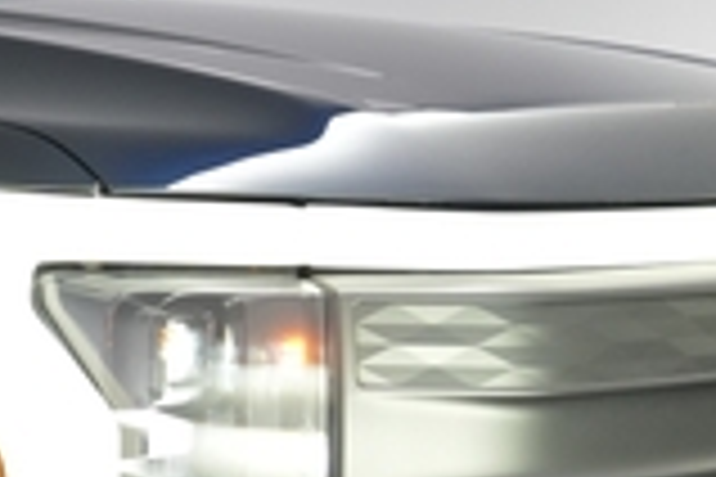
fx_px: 2247
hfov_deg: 16.6
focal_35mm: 113
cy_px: 414
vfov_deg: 12.1
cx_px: -329
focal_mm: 28
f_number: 3.2
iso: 1600
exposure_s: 1/160
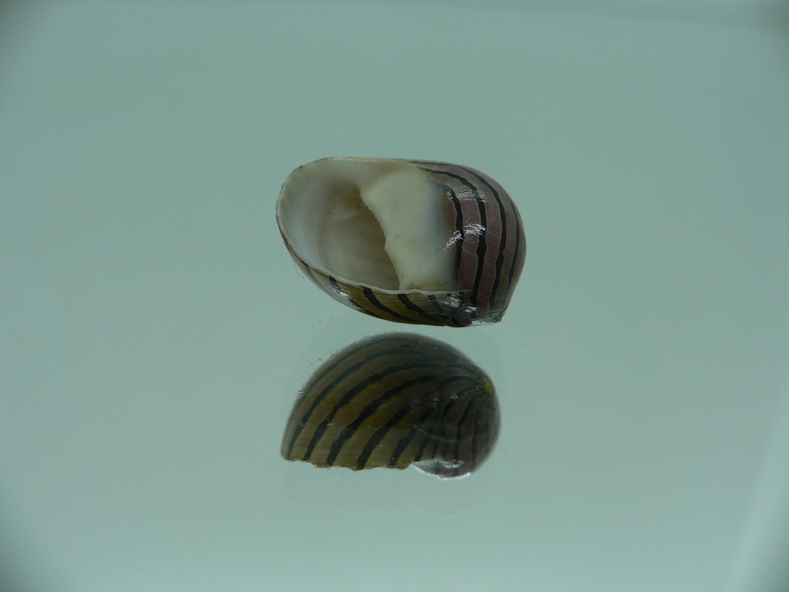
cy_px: 296
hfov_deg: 52.6
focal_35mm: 35
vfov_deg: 40.7
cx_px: 394
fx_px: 798
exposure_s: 1/80
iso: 80
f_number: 2.8
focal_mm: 4.6
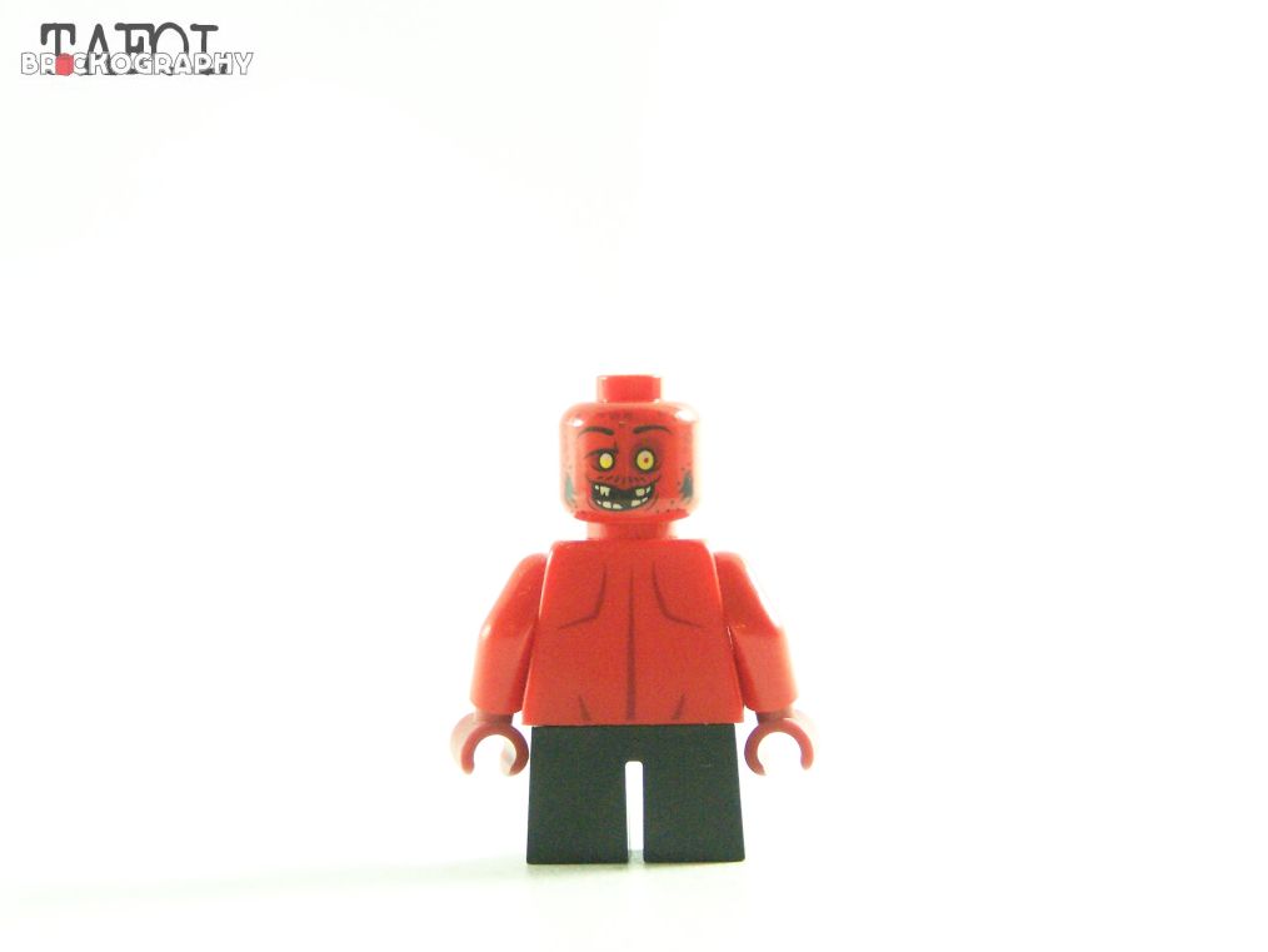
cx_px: 639
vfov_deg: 14.0
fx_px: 3884
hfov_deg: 18.5
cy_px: 478
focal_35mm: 106
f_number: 3.2
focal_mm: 17.5
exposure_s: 1/45
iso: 400
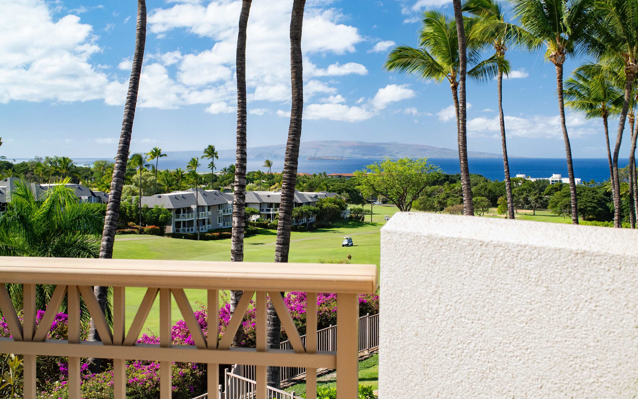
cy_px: 170
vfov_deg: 29.8
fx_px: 748
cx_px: 320
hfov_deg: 46.2
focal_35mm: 43
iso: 400
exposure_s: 1/250
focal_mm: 20
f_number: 8
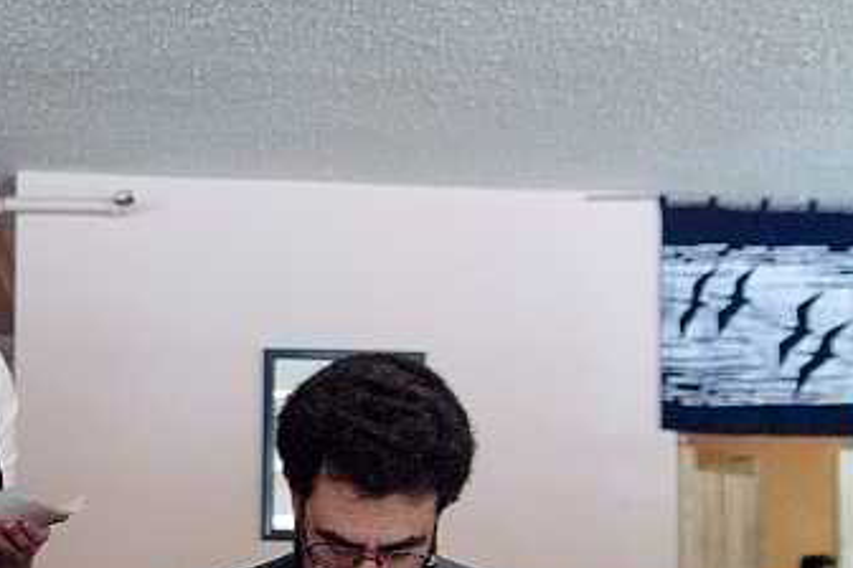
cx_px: 150
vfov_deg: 18.7
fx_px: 1706
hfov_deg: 27.4
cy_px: 474
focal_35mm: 72
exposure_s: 1/45
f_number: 3.3
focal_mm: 28
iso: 800
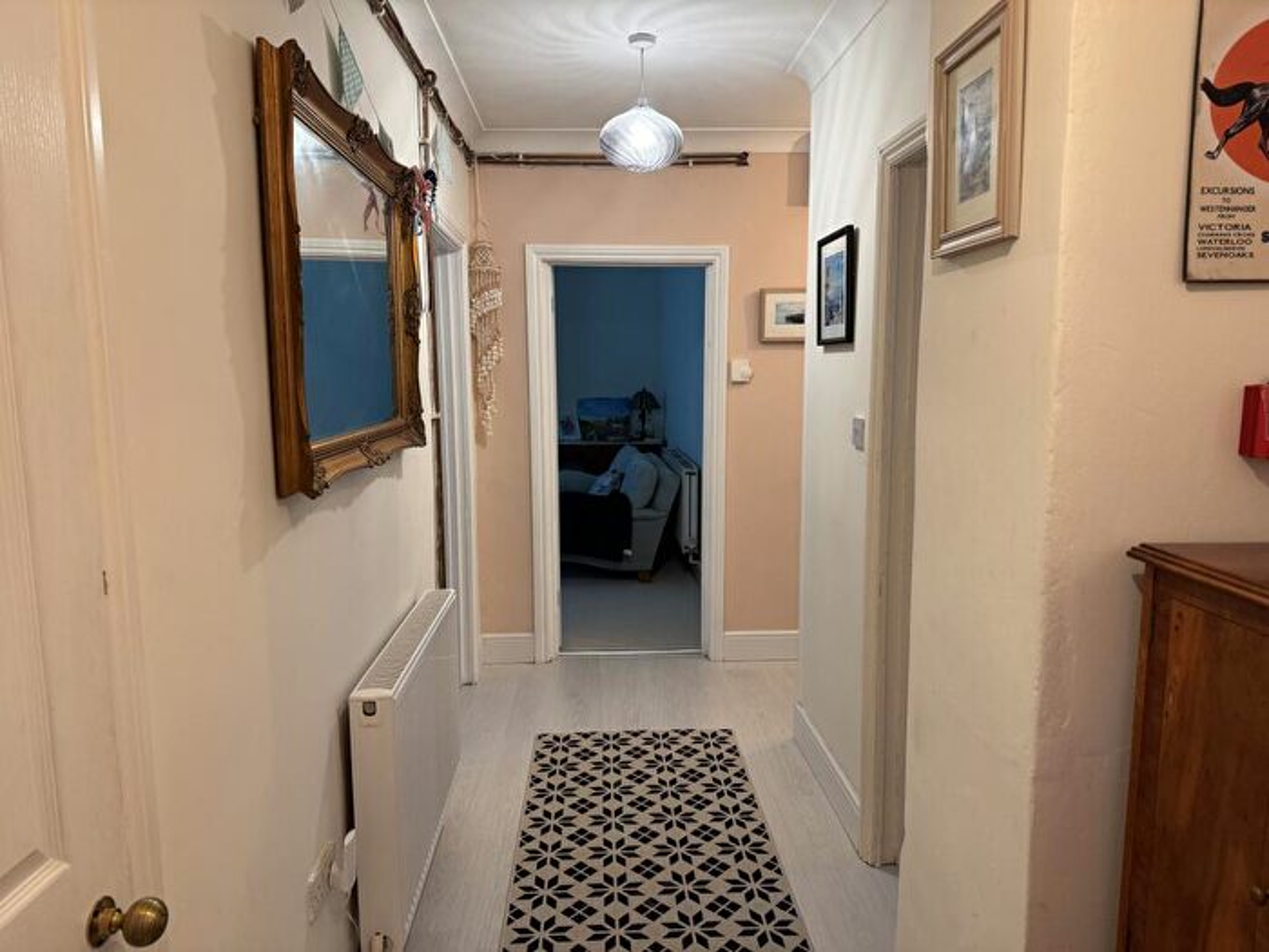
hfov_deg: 71.6
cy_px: 476
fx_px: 880
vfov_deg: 56.8
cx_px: 634
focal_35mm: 24
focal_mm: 6.76
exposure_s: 1/50
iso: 200
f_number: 1.78
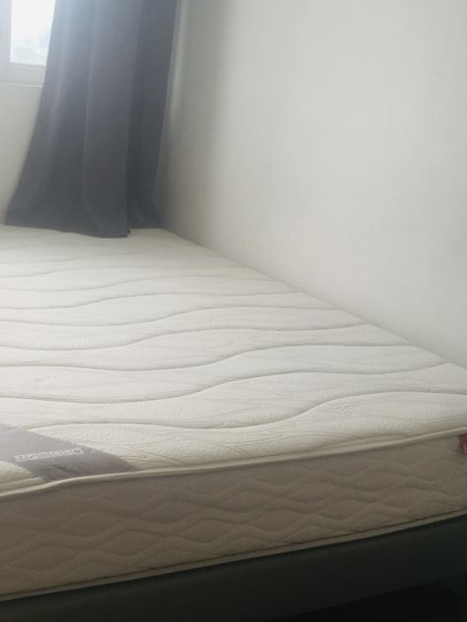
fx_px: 827
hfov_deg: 30.9
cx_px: 110
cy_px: 380
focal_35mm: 46
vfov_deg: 41.0
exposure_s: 1/50
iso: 32
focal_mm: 4.15
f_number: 2.2
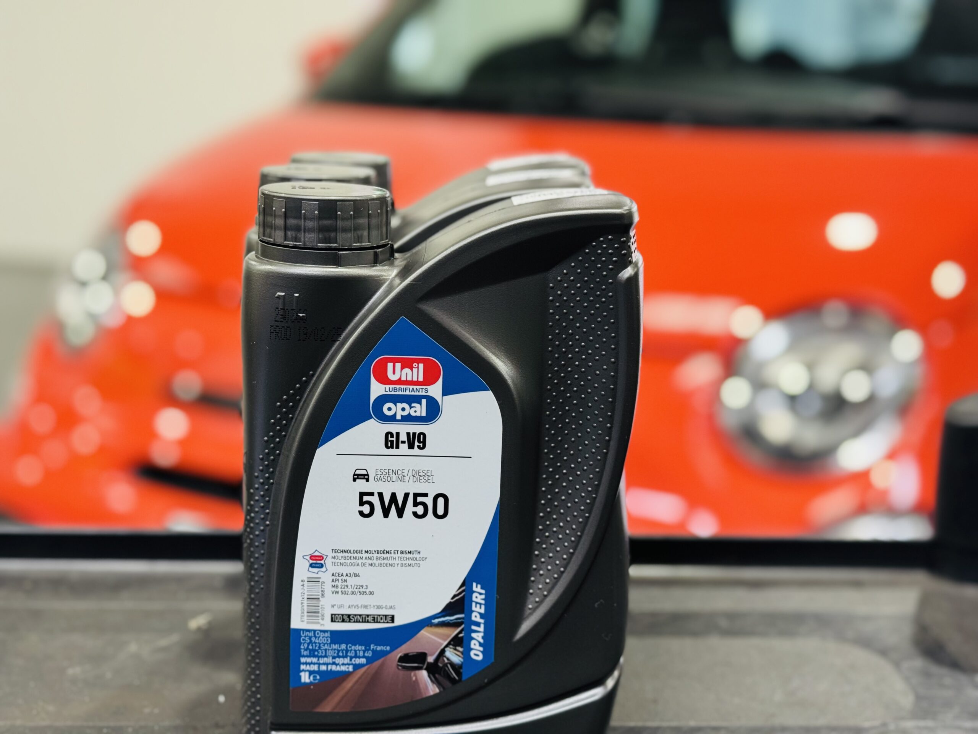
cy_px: 367
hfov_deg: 39.7
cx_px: 489
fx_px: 1356
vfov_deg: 30.3
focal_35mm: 48
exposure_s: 1/100
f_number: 1.78
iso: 125
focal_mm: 6.76
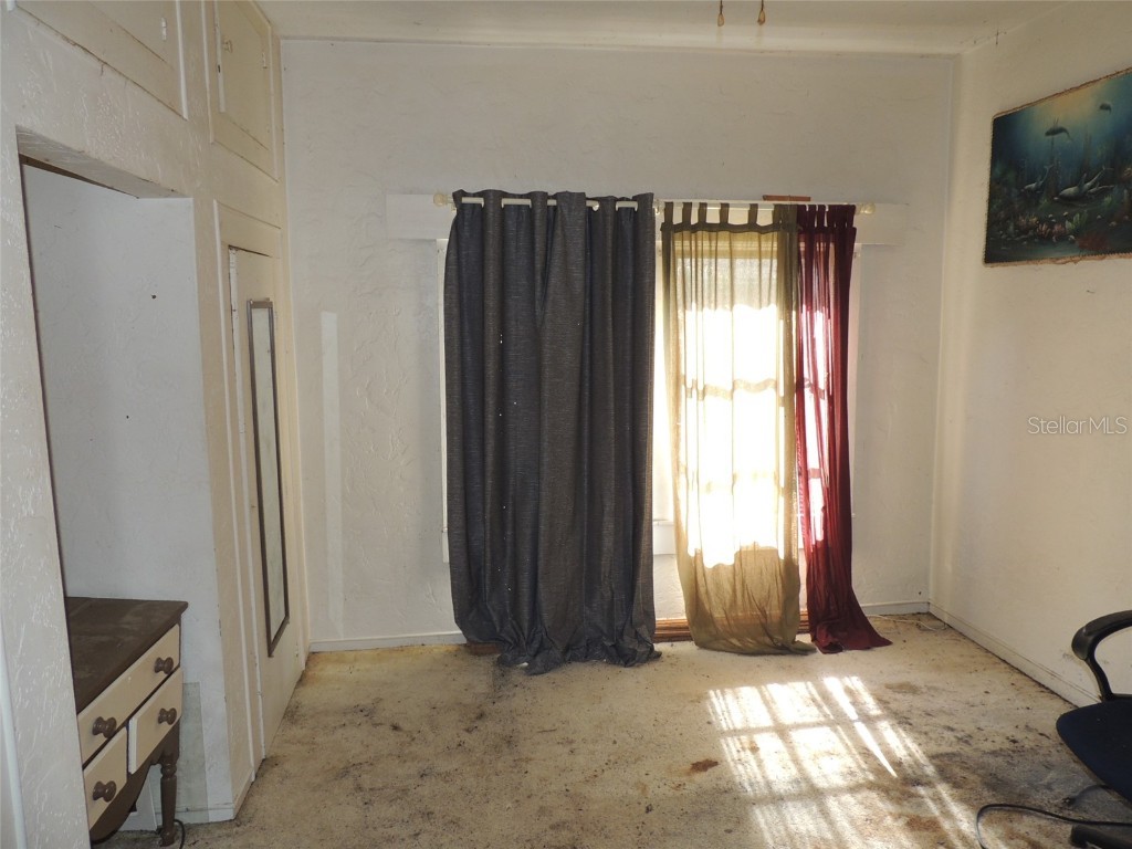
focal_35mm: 24
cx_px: 566
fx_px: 785
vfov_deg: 56.8
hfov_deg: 71.6
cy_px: 424
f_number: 3
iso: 140
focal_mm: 4.3
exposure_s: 1/40
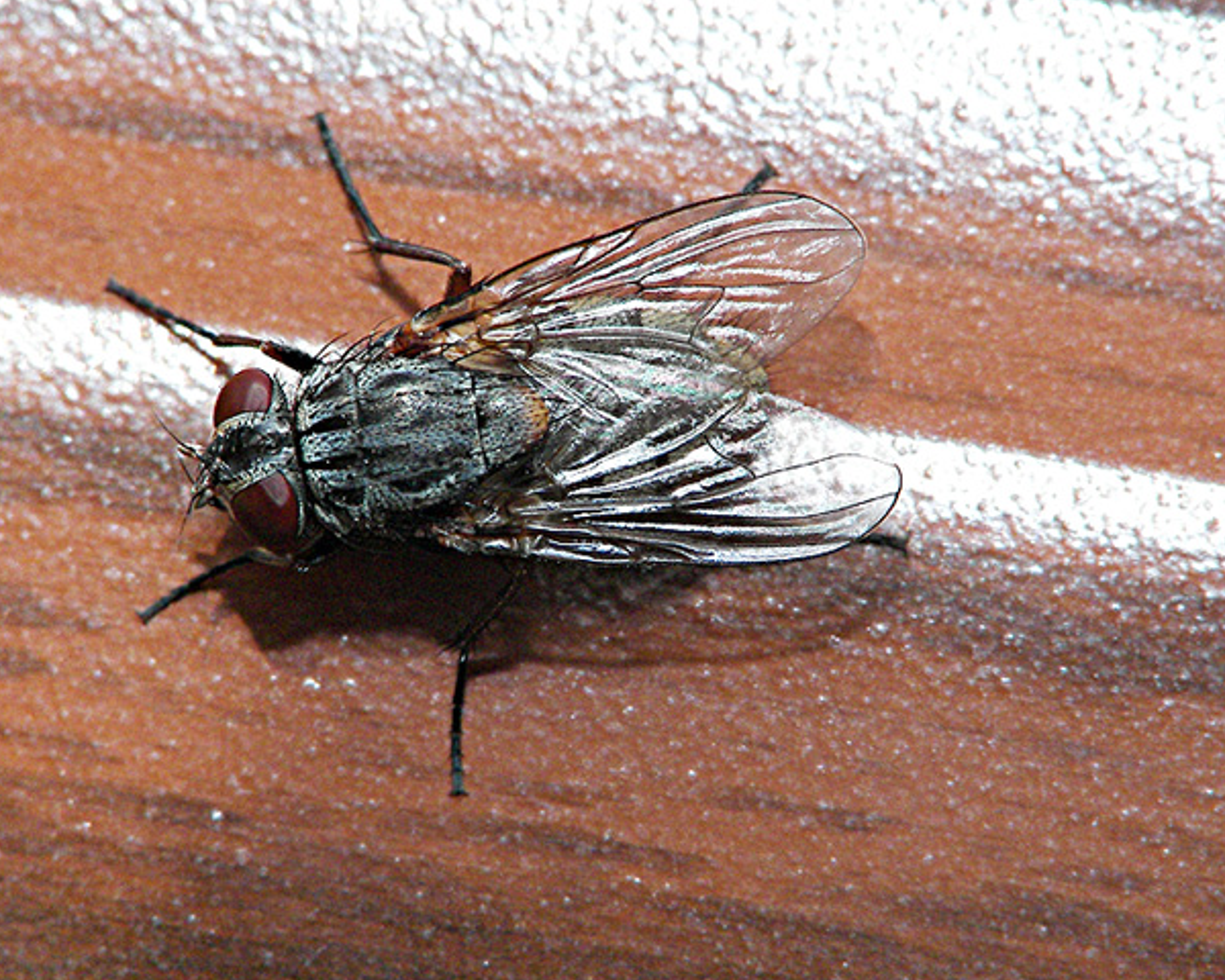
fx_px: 11565
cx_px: 555
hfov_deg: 6.1
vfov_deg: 4.9
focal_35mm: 319
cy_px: 481
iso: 100
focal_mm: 46.4
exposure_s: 1/320
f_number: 8
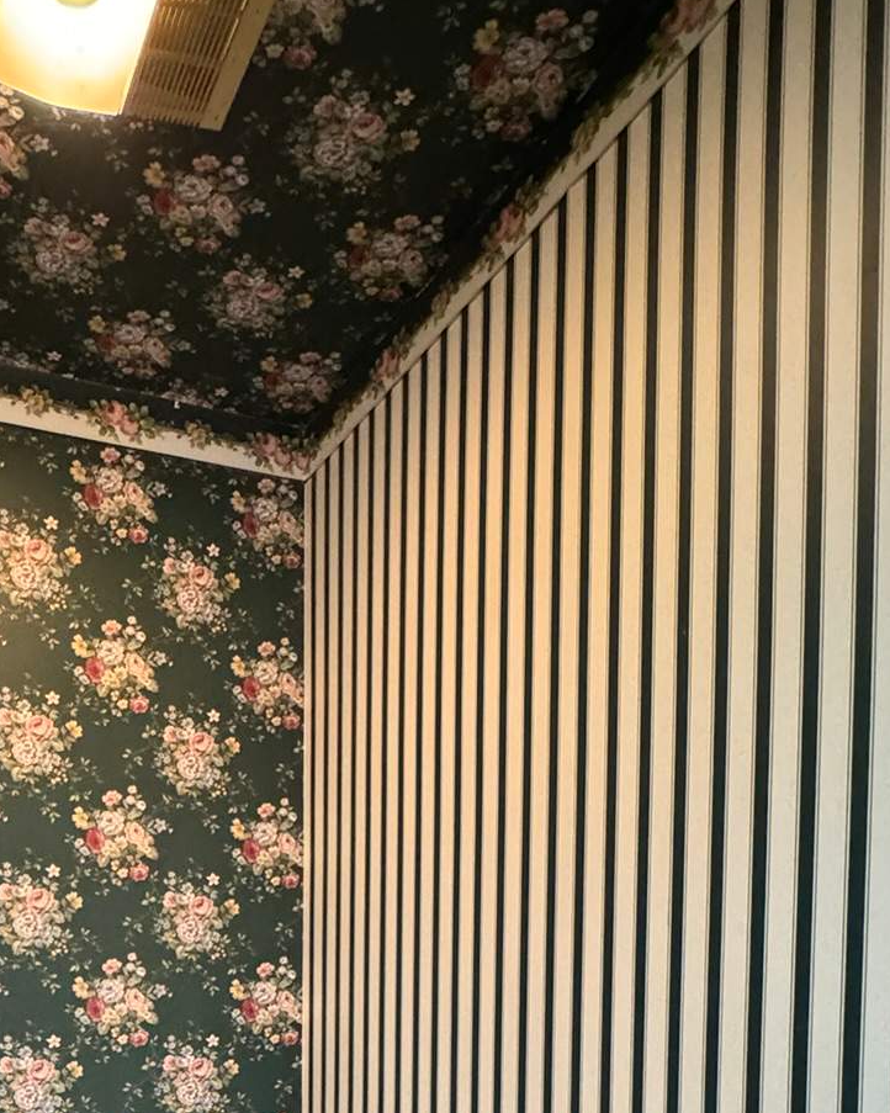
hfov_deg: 44.7
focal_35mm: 31
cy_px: 1071
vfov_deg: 48.7
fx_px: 1021
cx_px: 174
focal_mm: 2.22
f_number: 2.2
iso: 1250
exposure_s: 1/40
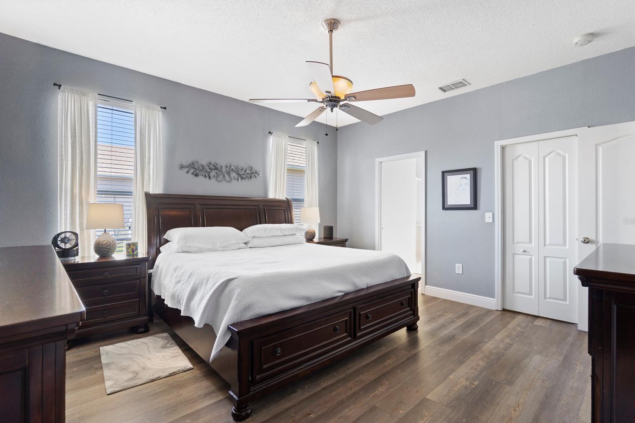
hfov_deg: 96.7
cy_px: 221
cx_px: 322
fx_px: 282
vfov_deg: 73.7
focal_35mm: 16
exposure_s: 4
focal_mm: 10
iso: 100
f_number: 8
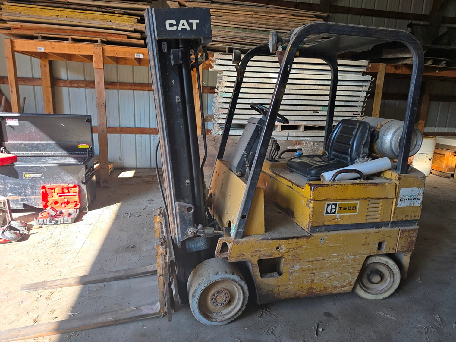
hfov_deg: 73.9
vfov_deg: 58.9
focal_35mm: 23
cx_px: 228
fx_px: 303
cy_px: 171
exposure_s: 1/180
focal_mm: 6.3
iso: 25
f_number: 1.7
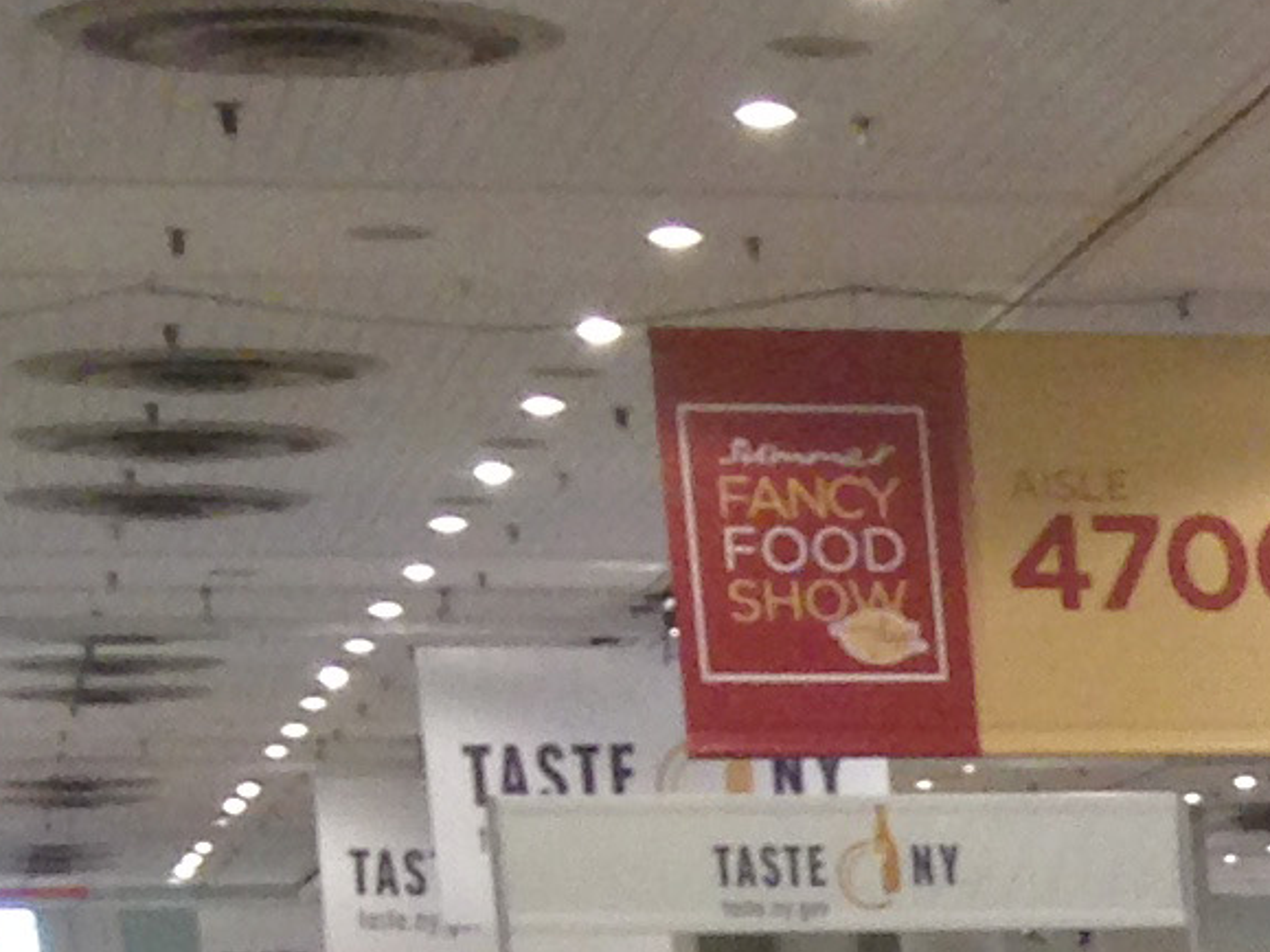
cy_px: 2200
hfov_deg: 9.9
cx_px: 2459
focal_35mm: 186
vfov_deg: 7.5
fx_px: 6823
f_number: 2.4
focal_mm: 4.12
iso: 160
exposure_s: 1/20
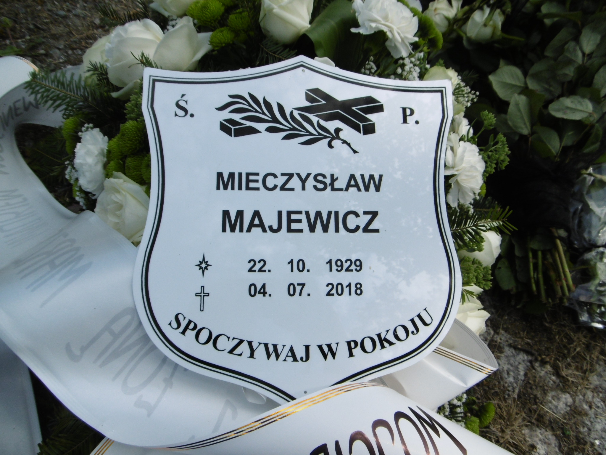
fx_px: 420
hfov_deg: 71.6
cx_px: 303
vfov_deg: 56.8
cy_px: 228
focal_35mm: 24
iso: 100
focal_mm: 4.3
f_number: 7.8
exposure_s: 1/250
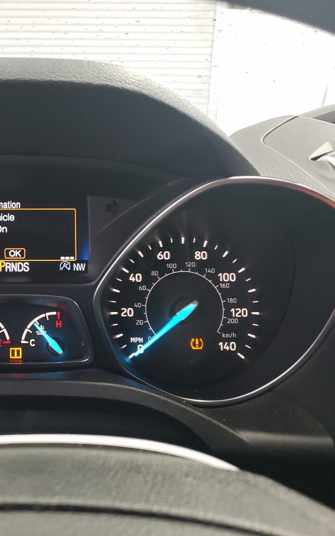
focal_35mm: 37
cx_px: 22
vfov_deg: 52.7
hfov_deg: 32.4
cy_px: 269
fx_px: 540
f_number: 1.5
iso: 287
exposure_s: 1/60.2
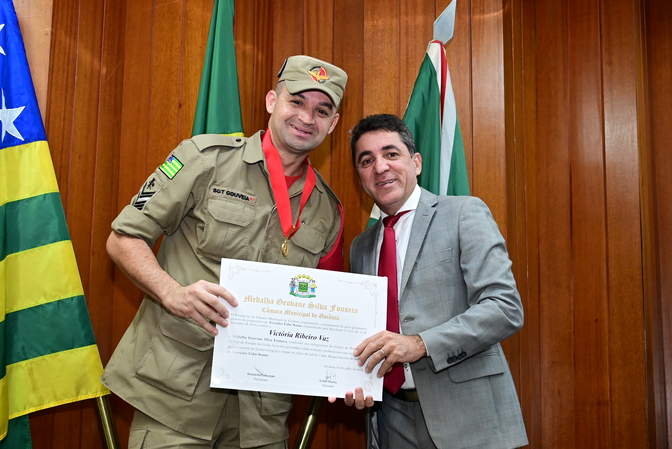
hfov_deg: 36.2
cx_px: 336
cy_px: 224
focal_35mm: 55
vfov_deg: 24.7
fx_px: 1027
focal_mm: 37
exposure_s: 1/125
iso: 4000
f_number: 4.5
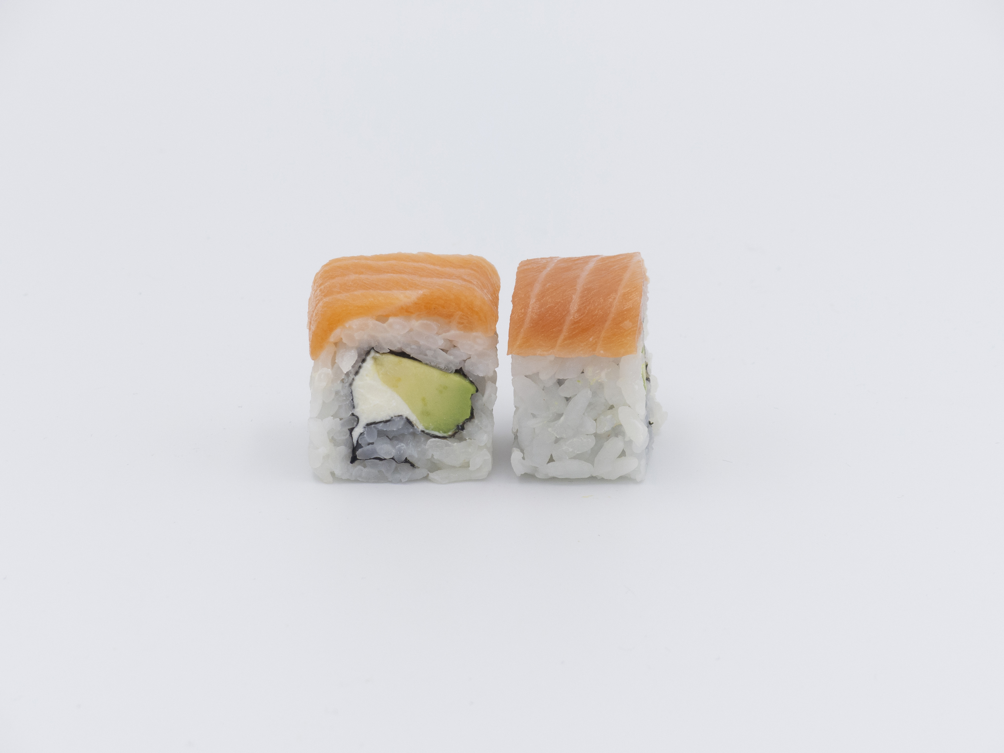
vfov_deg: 19.6
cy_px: 376
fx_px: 2175
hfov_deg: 26.0
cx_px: 502
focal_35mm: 75
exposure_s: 1/125
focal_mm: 13.5
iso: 100
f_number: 3.5
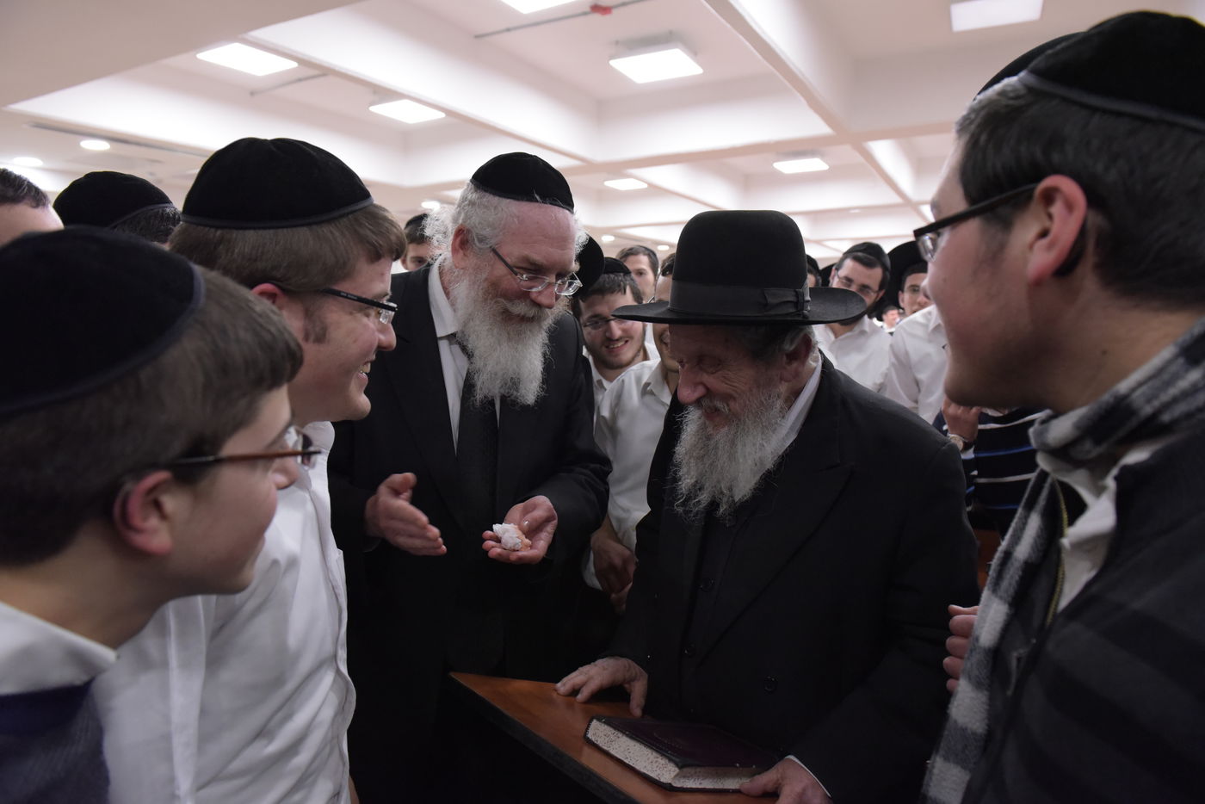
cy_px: 402
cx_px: 602
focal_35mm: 24
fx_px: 803
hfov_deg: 73.7
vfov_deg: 53.2
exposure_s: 1/160
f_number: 5
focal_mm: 24
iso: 5000
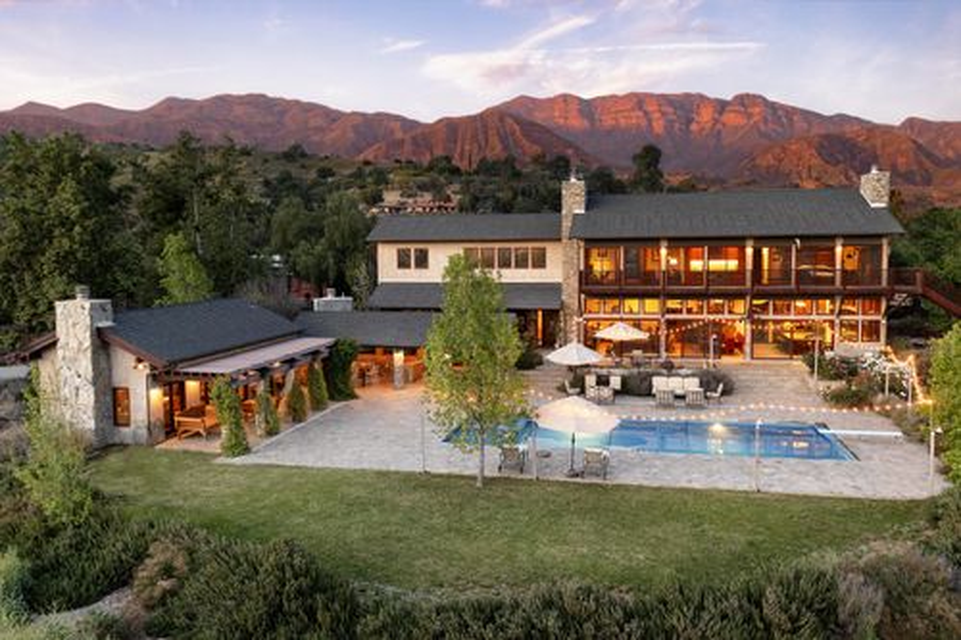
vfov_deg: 46.4
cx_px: 480
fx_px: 747
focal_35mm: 28
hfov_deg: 65.5
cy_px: 320
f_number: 3.5
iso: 400
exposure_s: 1/8
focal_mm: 10.26
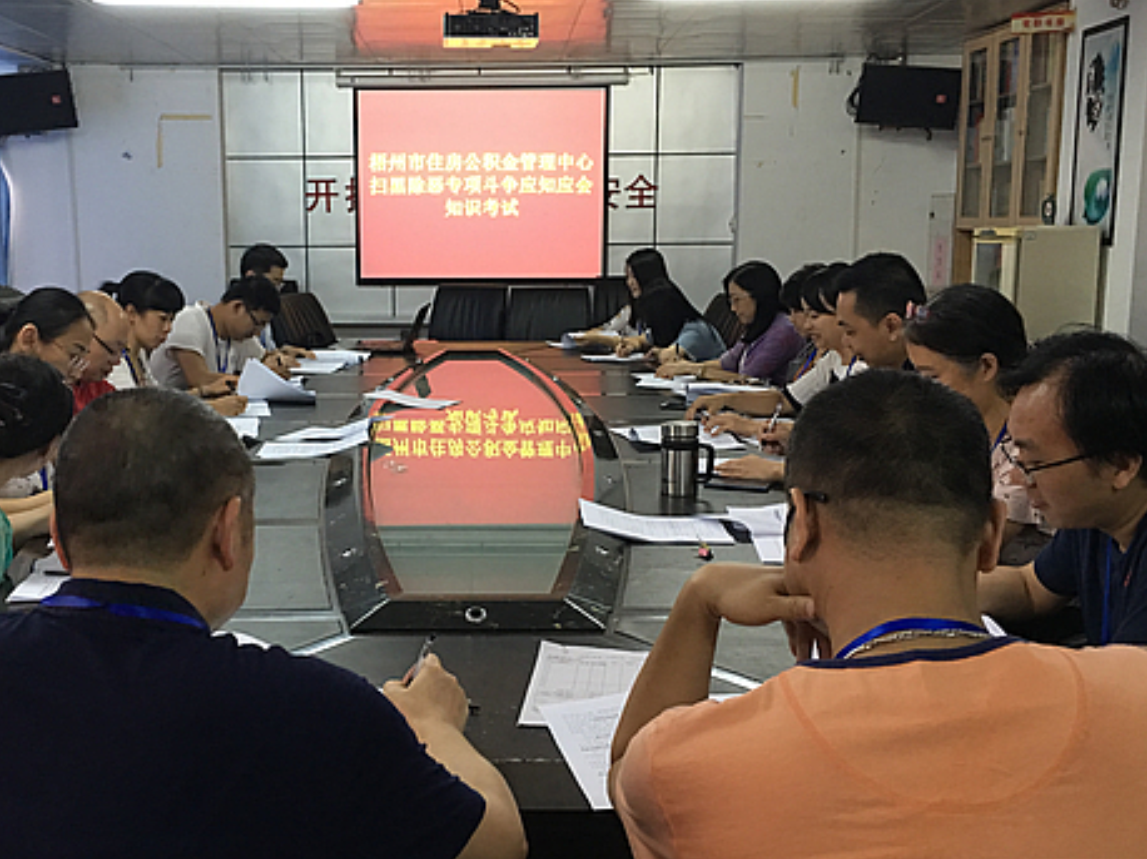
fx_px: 1258
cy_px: 448
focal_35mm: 38
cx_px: 456
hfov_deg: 48.7
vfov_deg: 37.7
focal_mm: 4.15
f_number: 2.2
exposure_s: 1/10
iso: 80
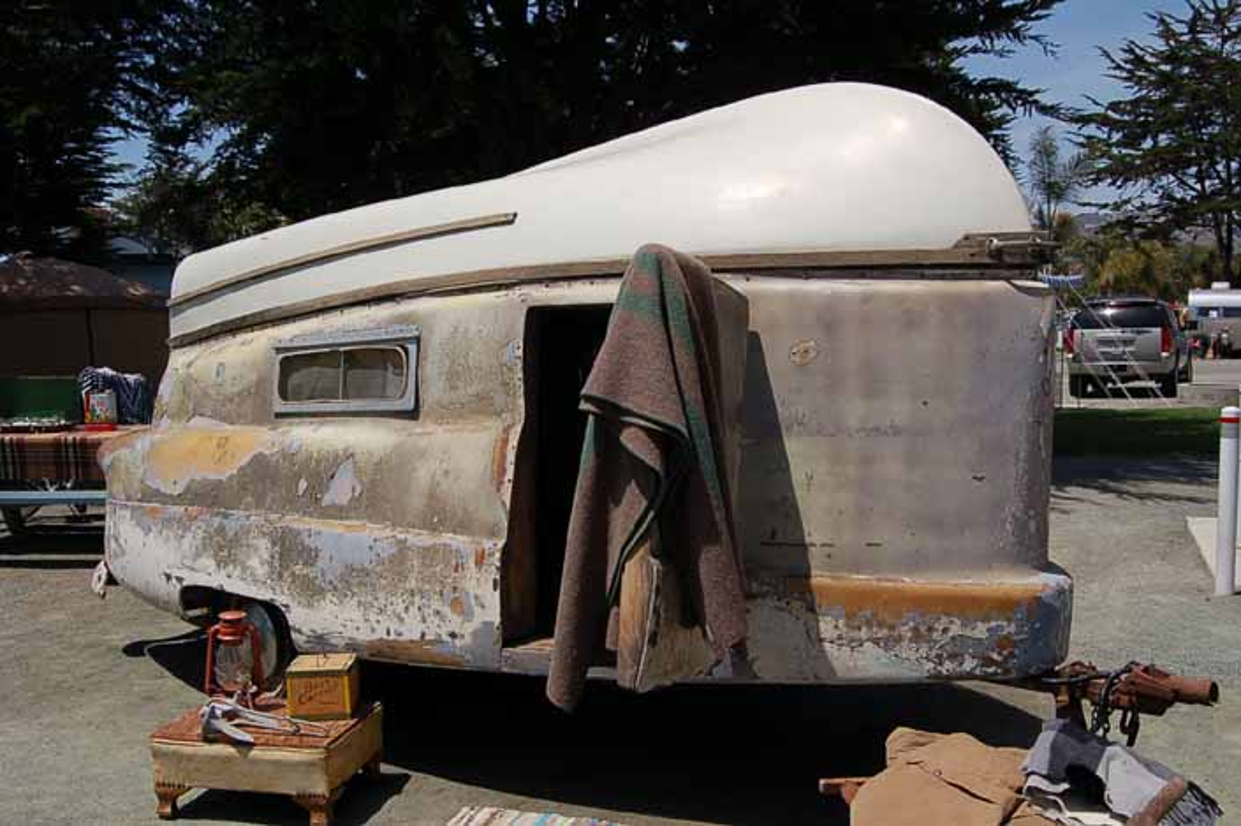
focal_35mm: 36
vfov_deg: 36.8
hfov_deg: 53.2
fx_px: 1240
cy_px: 413
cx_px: 620
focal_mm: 24
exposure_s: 1/500
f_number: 11
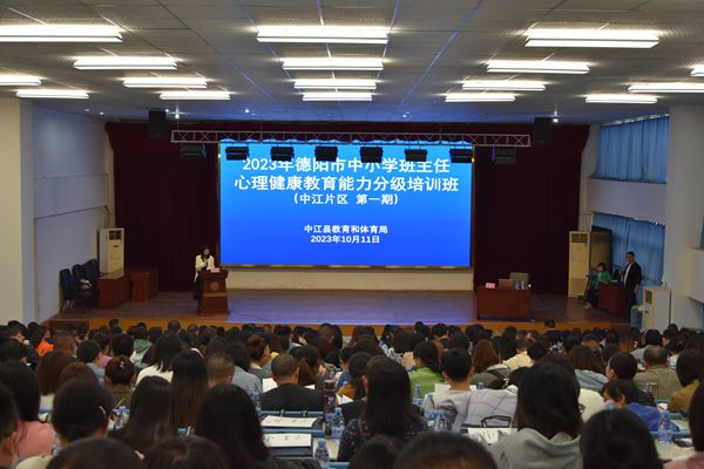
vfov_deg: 29.9
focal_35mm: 45
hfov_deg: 43.6
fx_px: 880
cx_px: 352
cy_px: 234
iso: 800
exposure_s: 1/100
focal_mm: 30
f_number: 5
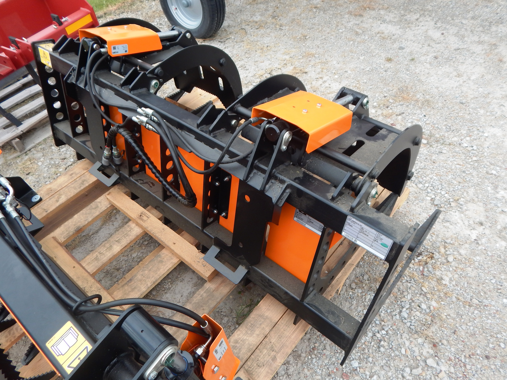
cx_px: 254
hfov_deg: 69.4
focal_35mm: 25
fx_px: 366
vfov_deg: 54.9
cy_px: 190
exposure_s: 1/125
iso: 125
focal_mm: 4.5
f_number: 3.1
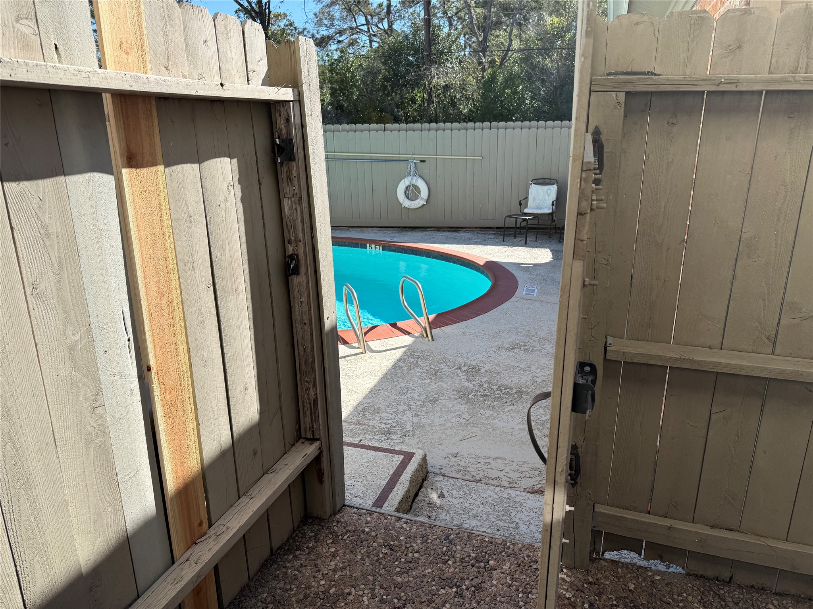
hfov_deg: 71.6
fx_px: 564
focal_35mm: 24
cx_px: 406
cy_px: 304
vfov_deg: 56.8
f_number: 1.78
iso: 80
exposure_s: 1/2525
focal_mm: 6.76
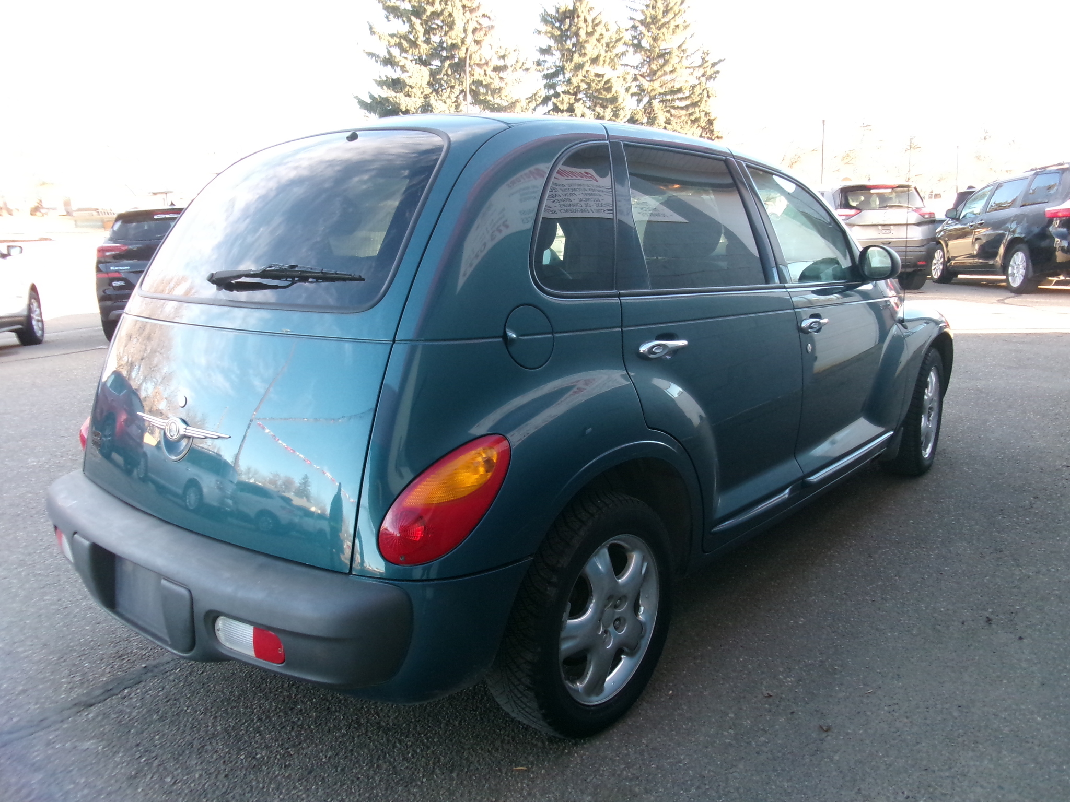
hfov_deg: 63.4
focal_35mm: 28
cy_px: 401
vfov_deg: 49.7
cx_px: 535
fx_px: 865
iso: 327
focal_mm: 5.1
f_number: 3.9
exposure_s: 1/125
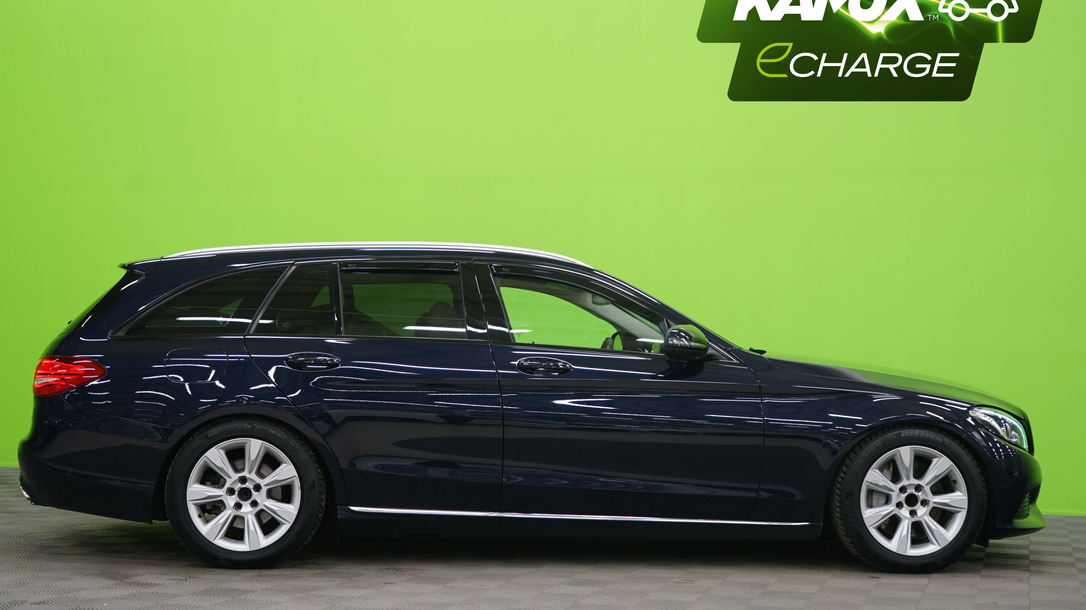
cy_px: 296
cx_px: 530
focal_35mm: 52
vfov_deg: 23.1
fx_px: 1497
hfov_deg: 39.9
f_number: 4.5
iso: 400
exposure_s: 1/8
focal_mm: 47
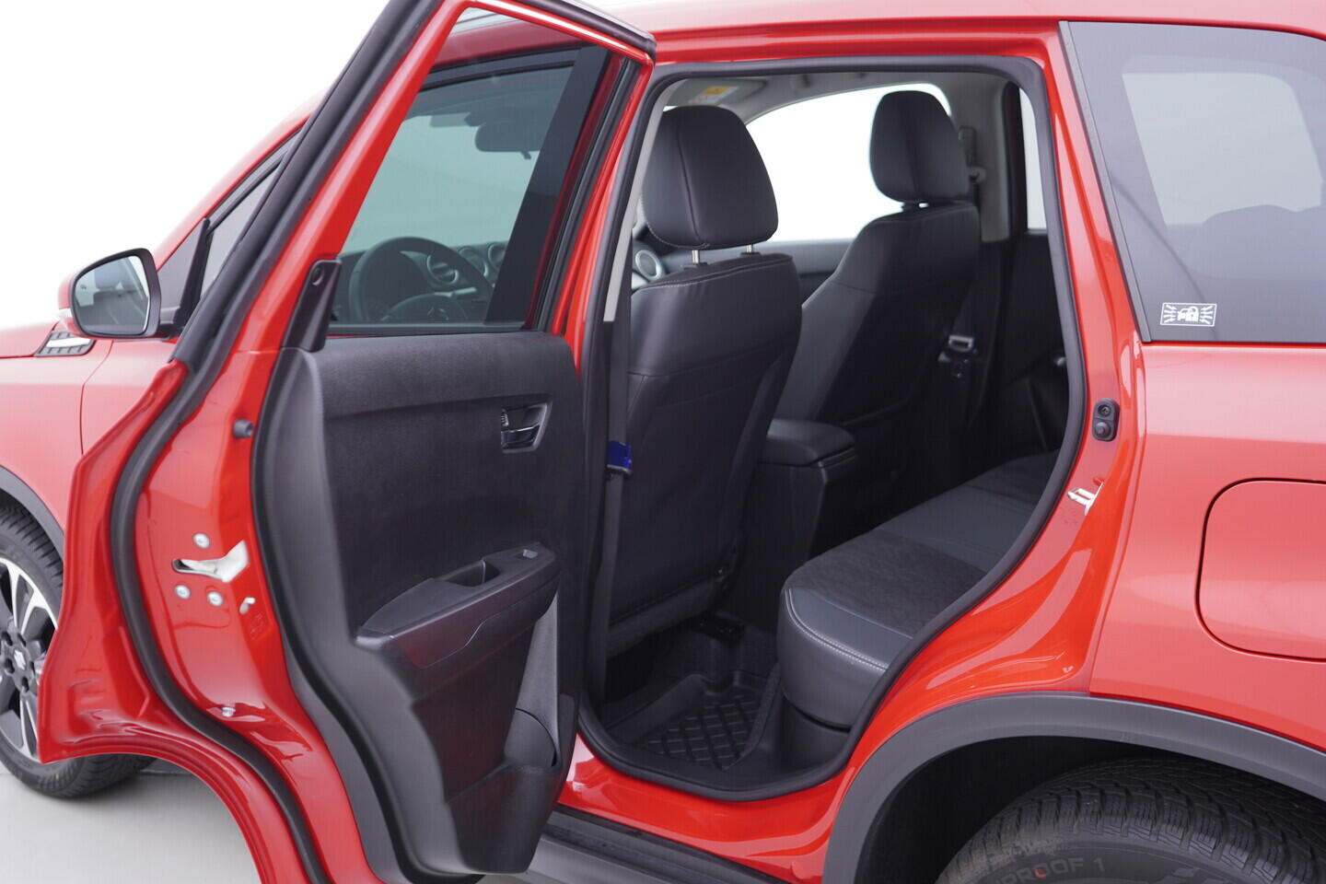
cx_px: 663
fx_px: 1326
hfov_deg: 53.1
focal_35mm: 36
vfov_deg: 36.9
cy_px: 442
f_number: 2.8
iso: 160
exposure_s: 1/40
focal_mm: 24
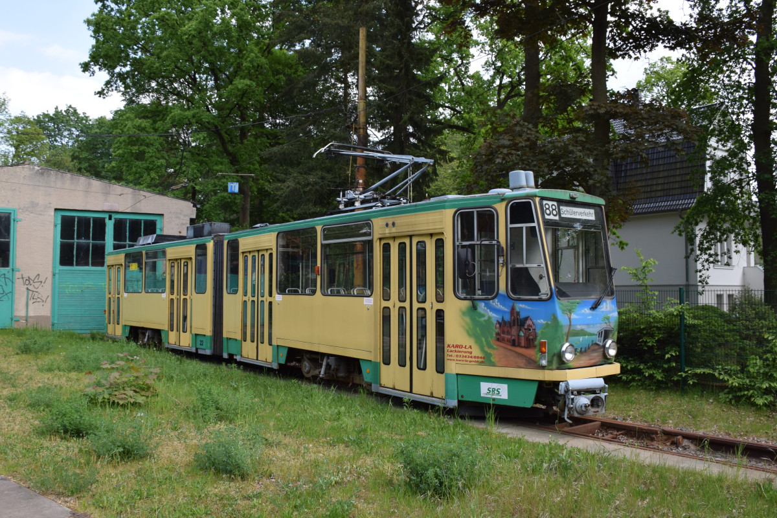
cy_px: 259
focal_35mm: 27
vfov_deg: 47.9
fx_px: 583
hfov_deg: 67.4
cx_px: 388
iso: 250
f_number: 8
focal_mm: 18
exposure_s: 1/250
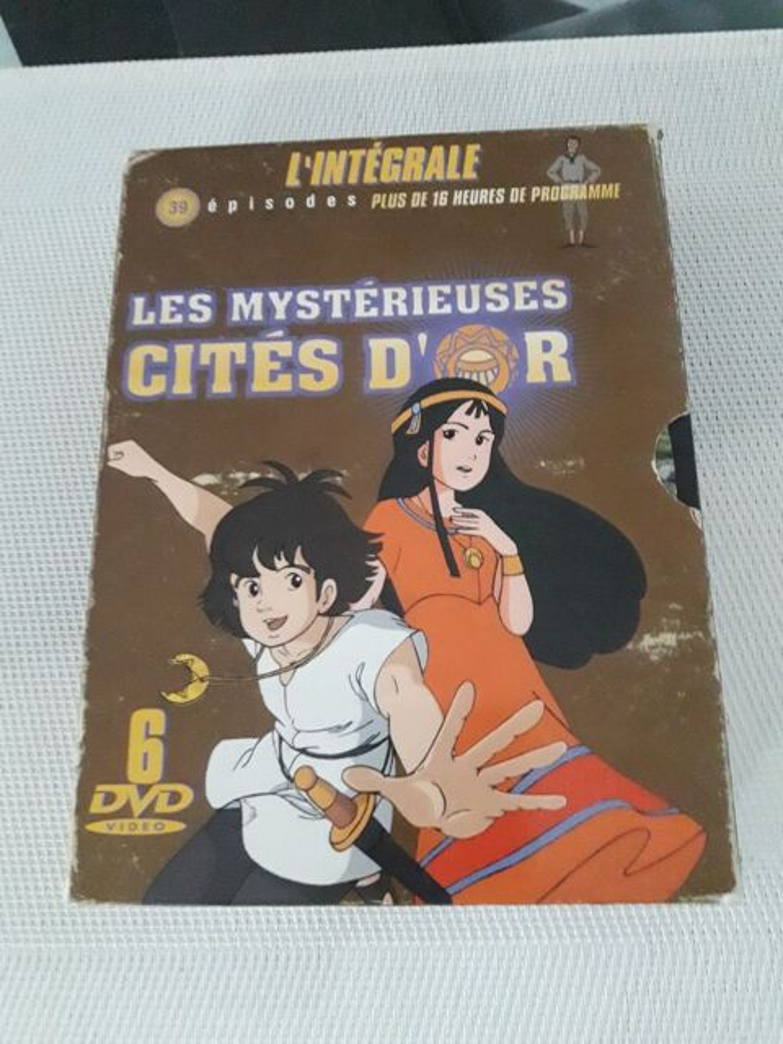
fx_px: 844
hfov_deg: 49.7
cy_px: 522
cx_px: 392
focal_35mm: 28
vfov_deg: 63.4
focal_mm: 3.7
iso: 800
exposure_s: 1/17
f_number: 1.9
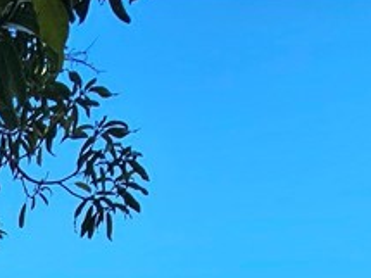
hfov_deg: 20.6
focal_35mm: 62
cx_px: -312
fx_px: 664
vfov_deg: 15.0
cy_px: 654
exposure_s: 1/1000
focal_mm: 2.2
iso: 50
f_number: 2.2
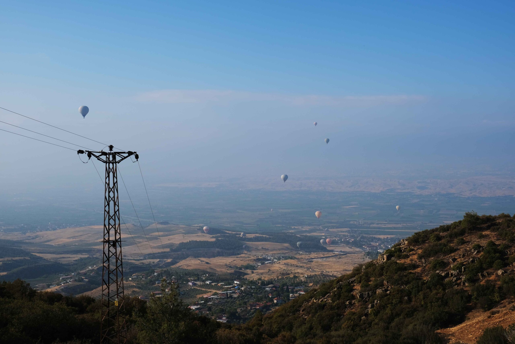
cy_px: 172
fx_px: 615
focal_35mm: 43
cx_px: 258
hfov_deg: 45.4
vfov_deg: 31.2
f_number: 8
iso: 160
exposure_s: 1/450
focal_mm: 28.9
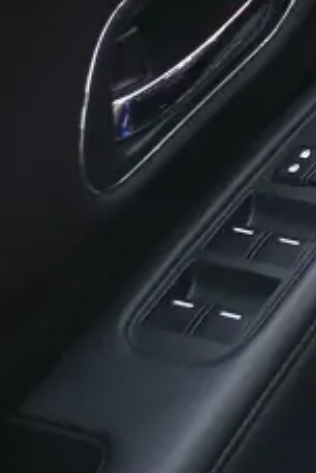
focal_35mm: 140
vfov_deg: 14.2
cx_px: 1064
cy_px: -104
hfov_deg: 7.9
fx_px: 1843
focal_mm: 5.56
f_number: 1.8
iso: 2767
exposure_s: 1/10
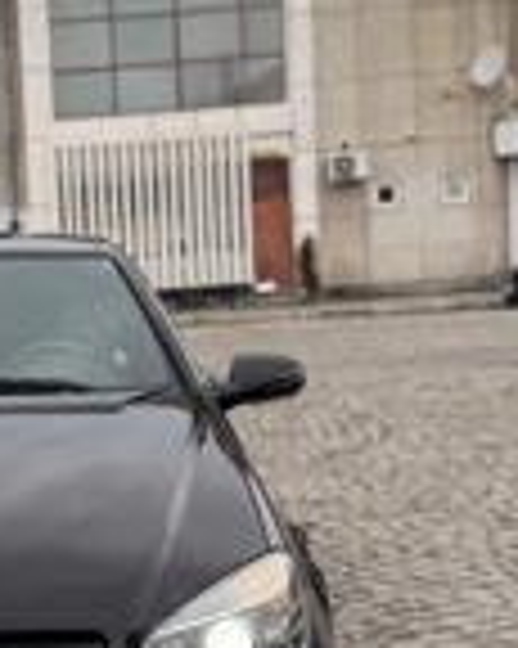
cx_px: -27
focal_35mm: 65
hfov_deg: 22.4
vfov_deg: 29.1
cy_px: 382
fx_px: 1247
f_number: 1.78
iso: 80
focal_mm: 6.76
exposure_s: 1/1653
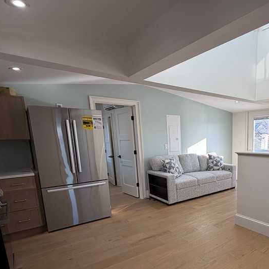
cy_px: 175
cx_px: 209
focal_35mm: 24
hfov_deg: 60.6
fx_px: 211
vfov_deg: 63.7
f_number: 2.2
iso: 40
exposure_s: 1/157
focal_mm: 2.22
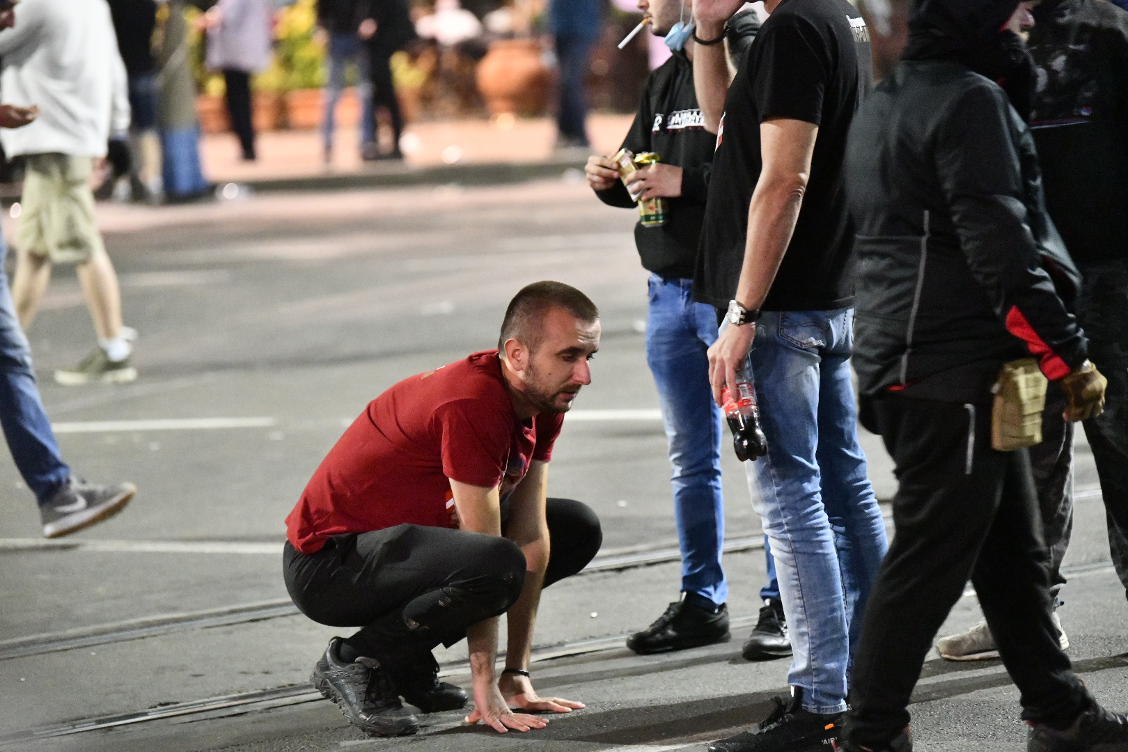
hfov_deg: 13.2
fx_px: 4856
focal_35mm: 155
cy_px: 376
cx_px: 564
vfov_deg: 8.9
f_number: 3.2
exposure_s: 1/60
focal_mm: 155
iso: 16000
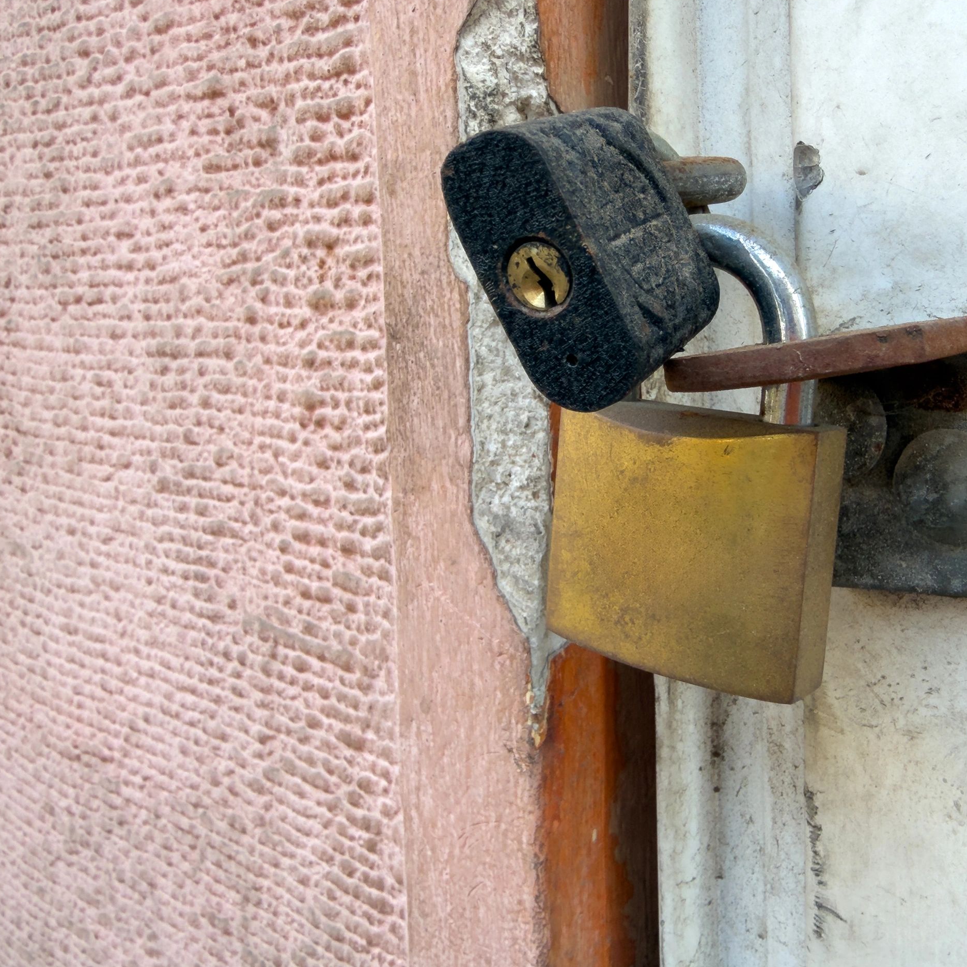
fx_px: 917
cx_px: 658
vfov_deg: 55.6
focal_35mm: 29
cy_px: 480
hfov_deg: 54.3
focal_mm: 2.22
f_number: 2.2
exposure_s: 1/125
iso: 40
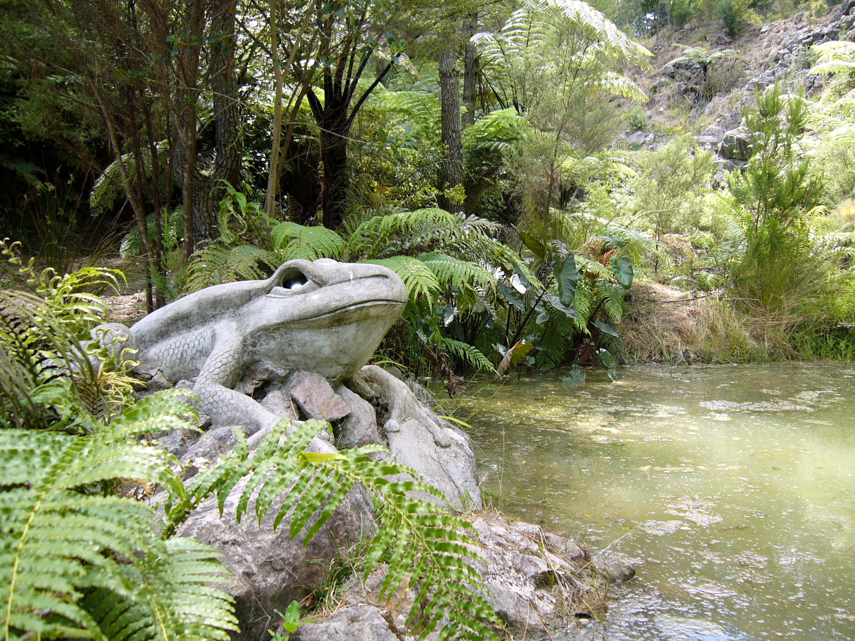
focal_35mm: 35
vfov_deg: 40.7
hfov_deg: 52.6
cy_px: 320
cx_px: 428
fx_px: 864
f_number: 2.8
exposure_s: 1/160
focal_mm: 5.8
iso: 50
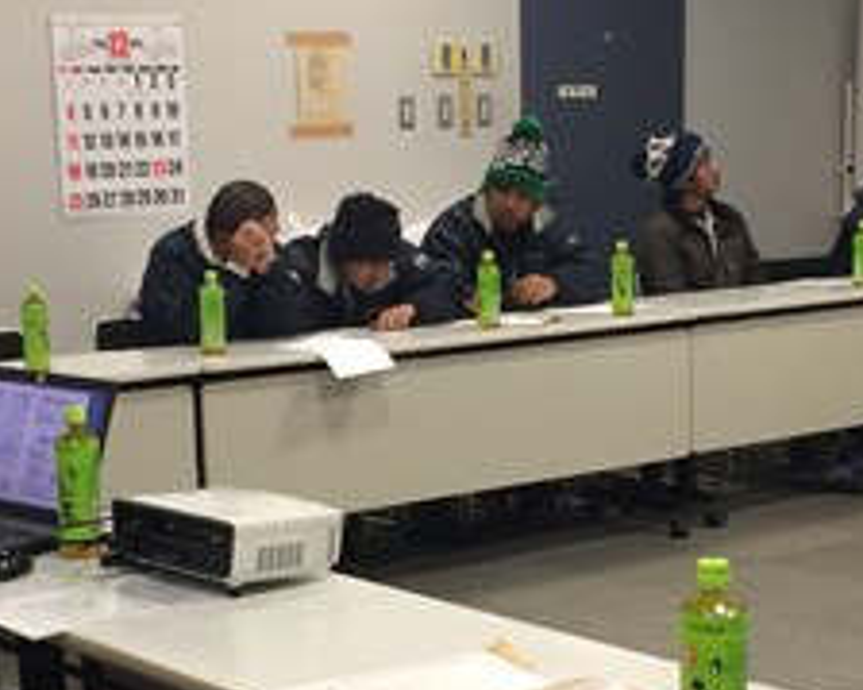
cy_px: 520
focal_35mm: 81
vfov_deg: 18.8
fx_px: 2068
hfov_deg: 23.6
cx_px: 389
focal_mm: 4.15
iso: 80
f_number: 2.2
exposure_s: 1/30
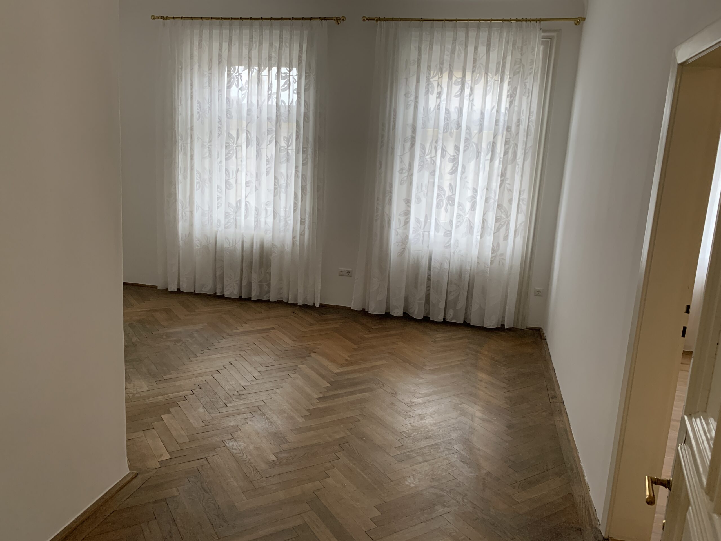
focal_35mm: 26
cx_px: 360
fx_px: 542
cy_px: 270
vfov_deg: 53.1
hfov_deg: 67.3
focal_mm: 4.25
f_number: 1.8
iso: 125
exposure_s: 1/60
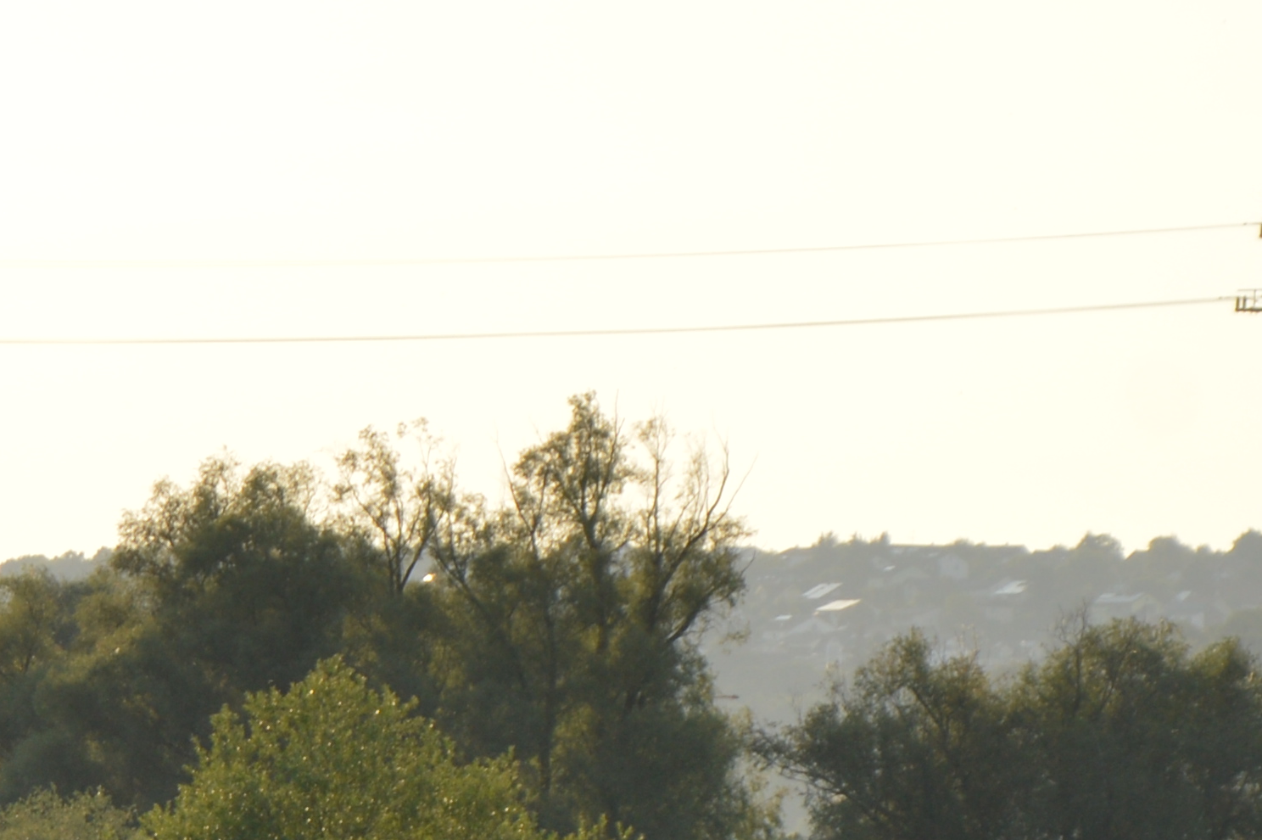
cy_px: 1271
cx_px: -797
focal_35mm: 485
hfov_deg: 4.2
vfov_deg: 2.8
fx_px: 16990
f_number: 9
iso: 100
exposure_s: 1/200
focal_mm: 80
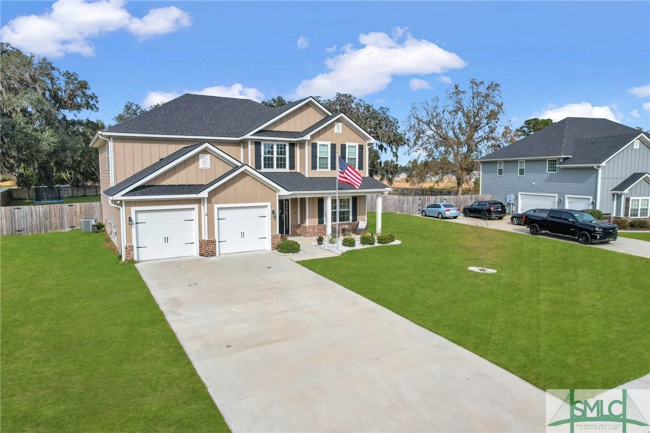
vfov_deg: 57.2
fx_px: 397
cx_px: 325
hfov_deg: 78.6
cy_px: 216
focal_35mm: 22
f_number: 2.8
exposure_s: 1/2500
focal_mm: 8.38
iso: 100
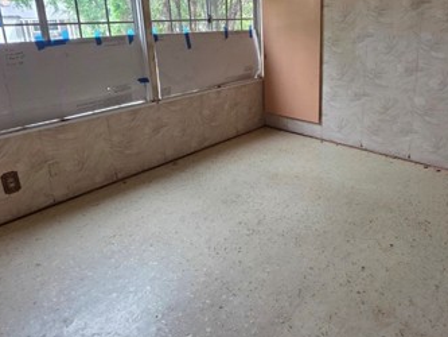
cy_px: 106
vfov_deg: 53.6
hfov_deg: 68.6
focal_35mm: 25
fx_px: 324
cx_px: 270
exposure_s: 1/120
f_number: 1.9
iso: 125
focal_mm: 2.2
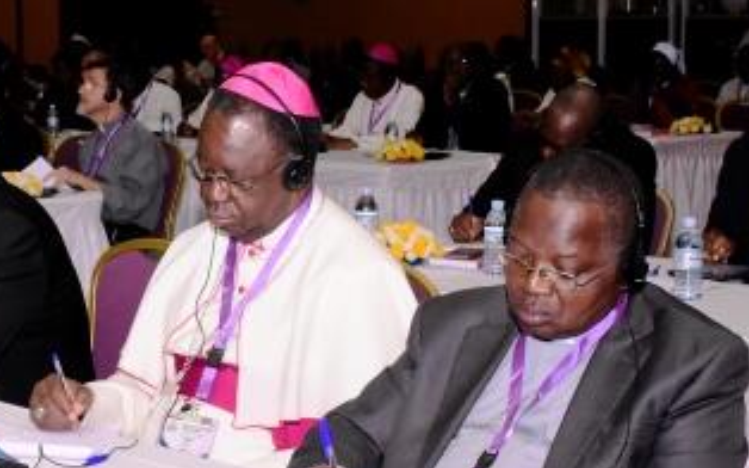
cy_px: 240
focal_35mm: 83
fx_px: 1694
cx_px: 234
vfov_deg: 15.7
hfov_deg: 24.8
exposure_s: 1/160
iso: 5000
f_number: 13
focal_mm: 38
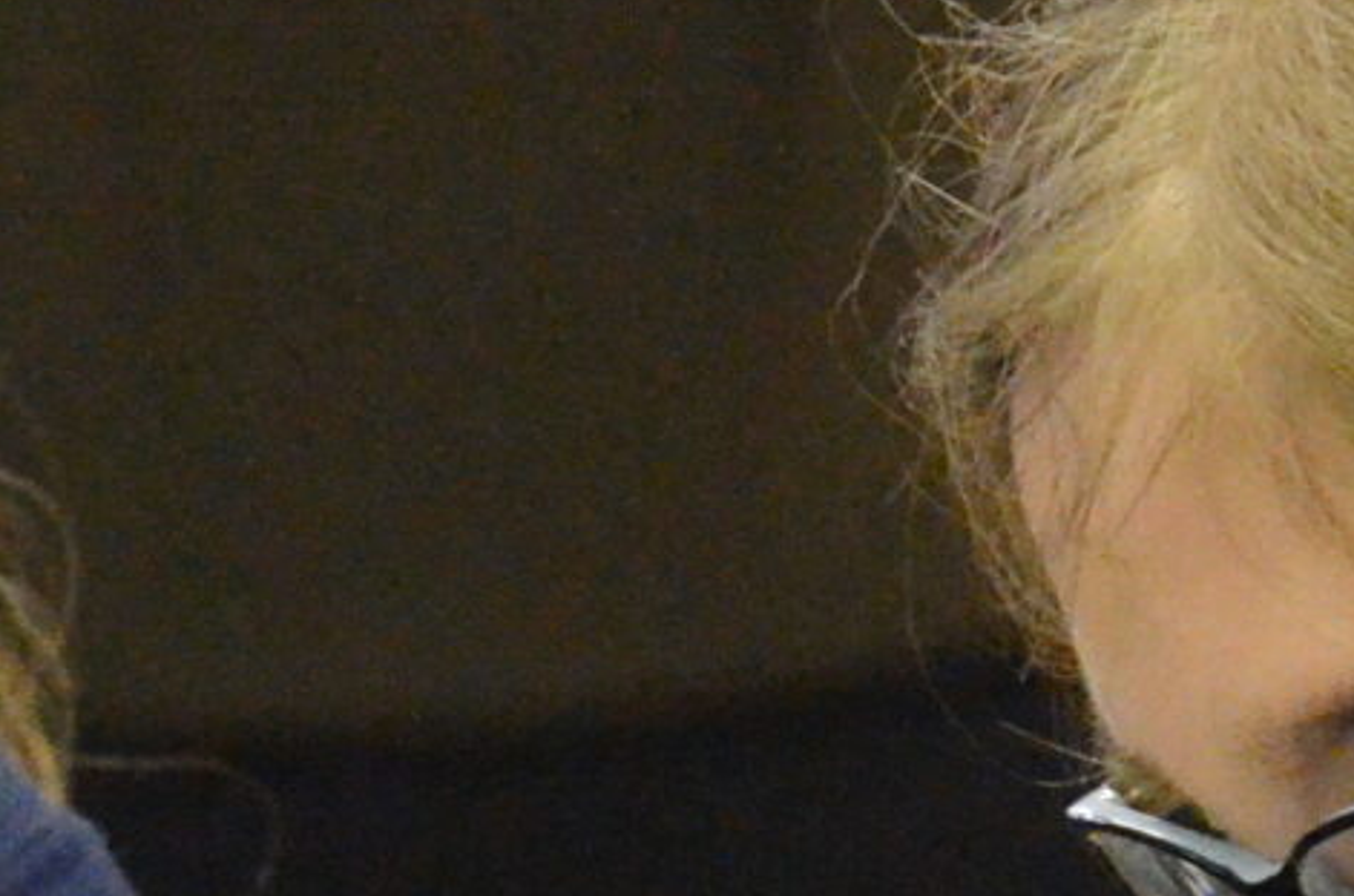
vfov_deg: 1.4
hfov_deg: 2.2
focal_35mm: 945
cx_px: 457
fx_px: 35470
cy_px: 922
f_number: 6.3
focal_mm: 116
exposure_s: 1/160
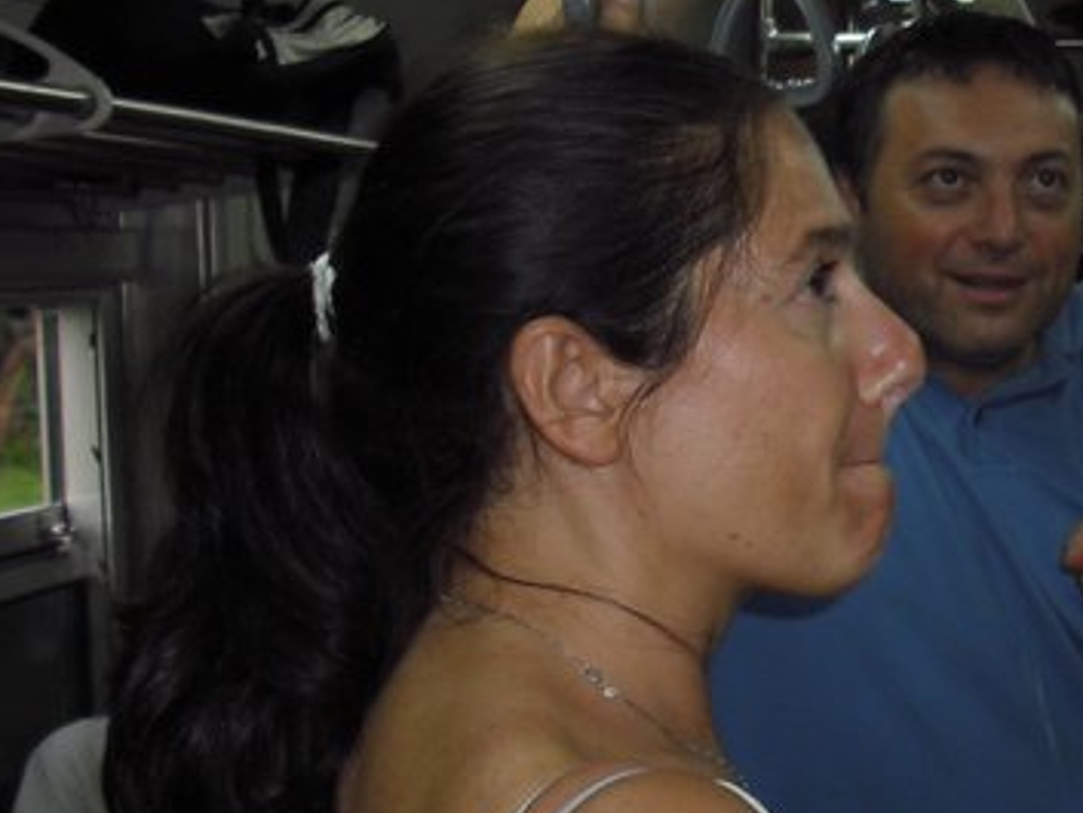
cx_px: 1154
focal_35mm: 86
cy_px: 494
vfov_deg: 17.2
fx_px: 2692
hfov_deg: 21.7
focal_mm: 6.2
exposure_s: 1/60
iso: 100
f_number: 2.8
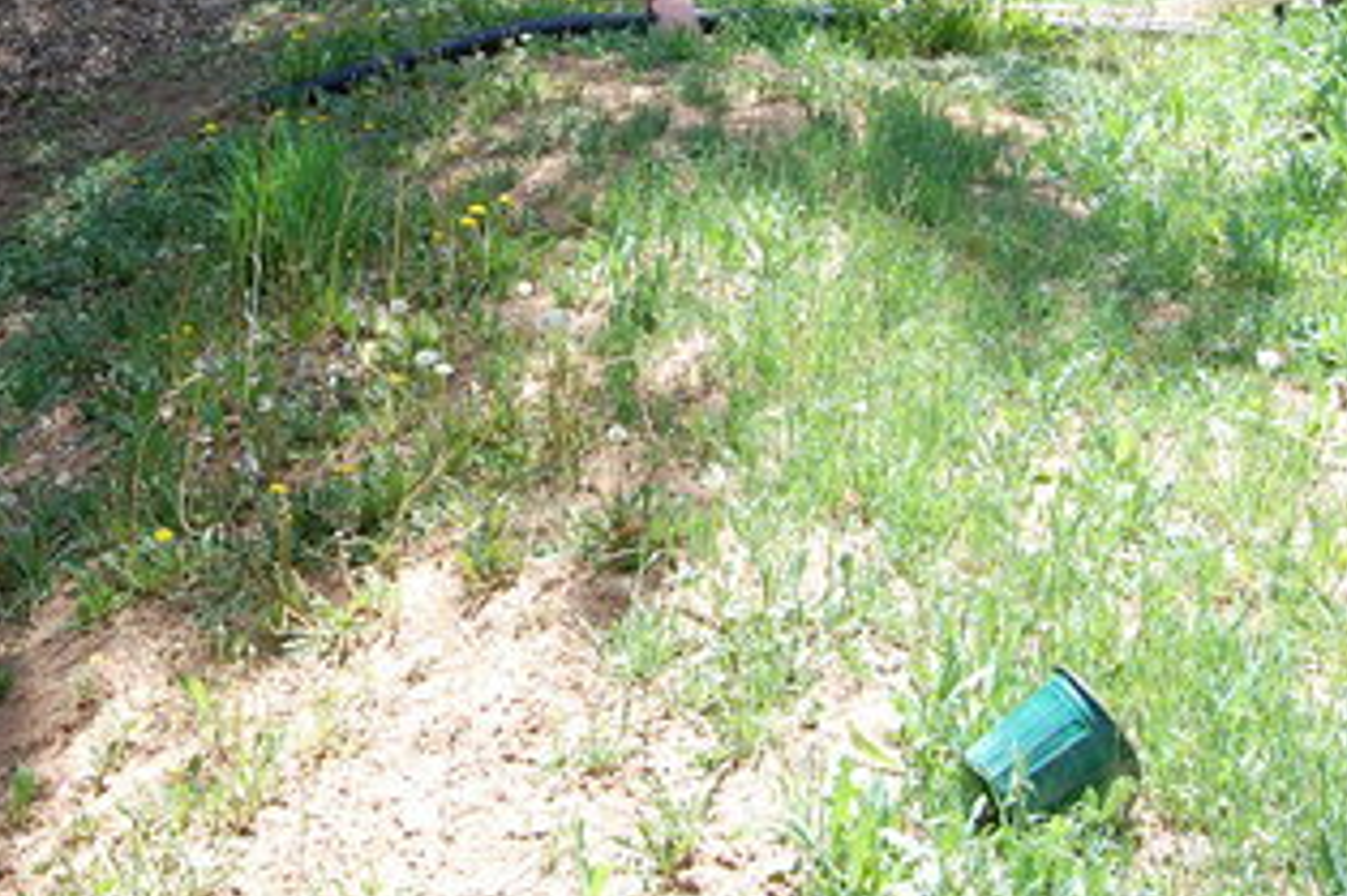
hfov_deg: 35.4
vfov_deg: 24.2
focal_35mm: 55
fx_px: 2057
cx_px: 317
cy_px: 171
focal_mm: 18
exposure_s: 1/60
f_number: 8
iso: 200
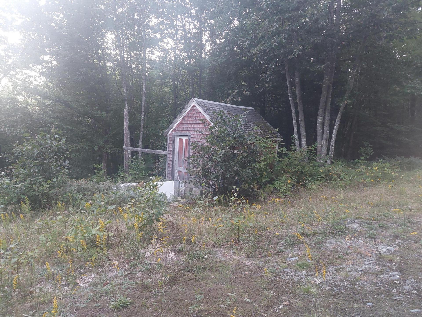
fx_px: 305
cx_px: 213
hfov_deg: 69.4
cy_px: 155
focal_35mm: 25
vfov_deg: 54.9
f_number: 1.8
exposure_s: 1/24
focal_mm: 5.23
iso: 400
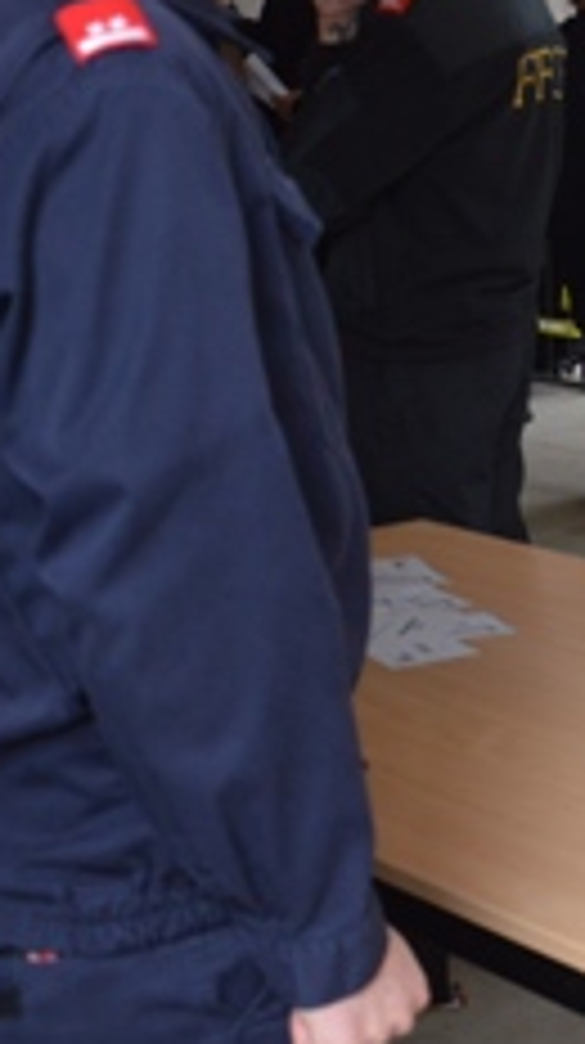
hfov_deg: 14.3
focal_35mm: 78
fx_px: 2157
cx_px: 914
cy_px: 189
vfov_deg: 26.6
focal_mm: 18
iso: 400
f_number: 3.5
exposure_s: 1/30
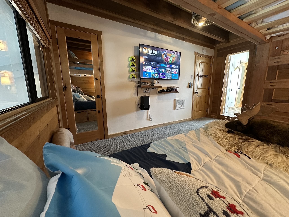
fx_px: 117
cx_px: 144
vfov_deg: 85.7
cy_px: 108
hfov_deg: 102.1
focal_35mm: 14
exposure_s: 1/60
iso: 320
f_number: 2.2
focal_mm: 2.22
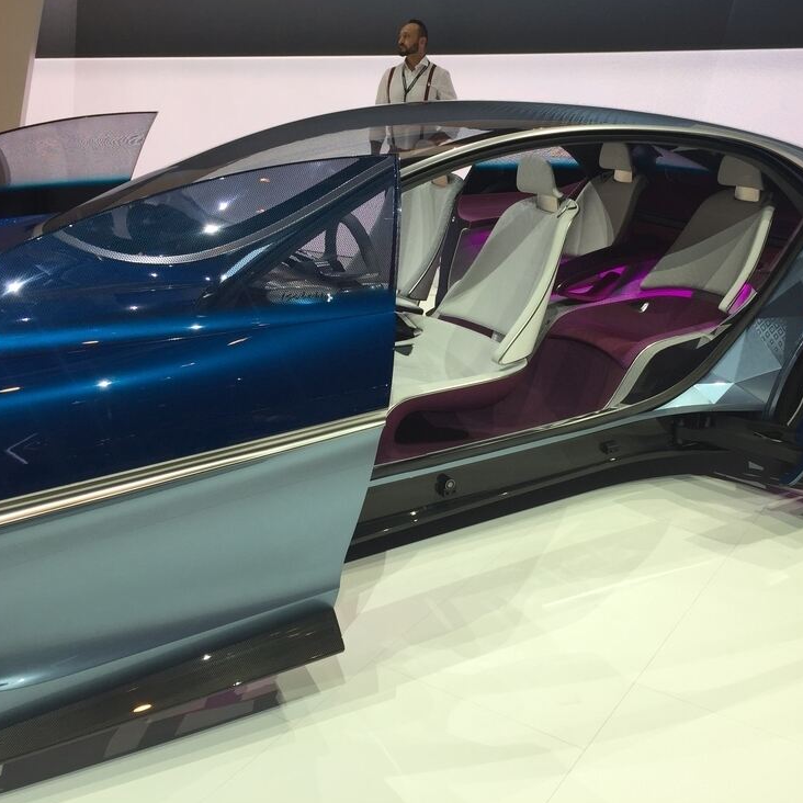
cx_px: 432
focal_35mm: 35
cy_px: 402
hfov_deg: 47.2
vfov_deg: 47.2
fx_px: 919
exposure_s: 1/108
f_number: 2.2
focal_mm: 4.15
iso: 32
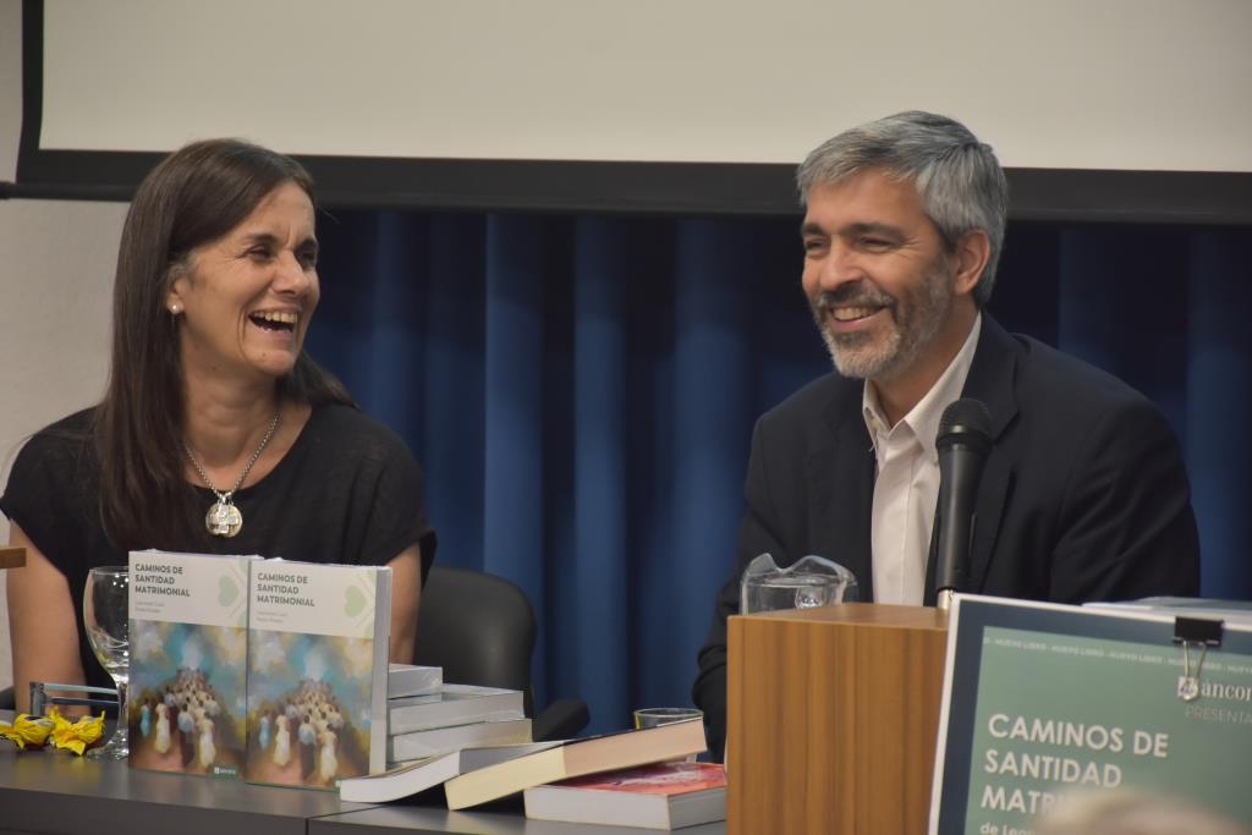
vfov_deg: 7.9
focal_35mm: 174
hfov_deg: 11.8
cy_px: 418
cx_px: 626
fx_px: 6052
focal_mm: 116
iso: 1250
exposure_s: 1/60
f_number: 5.6
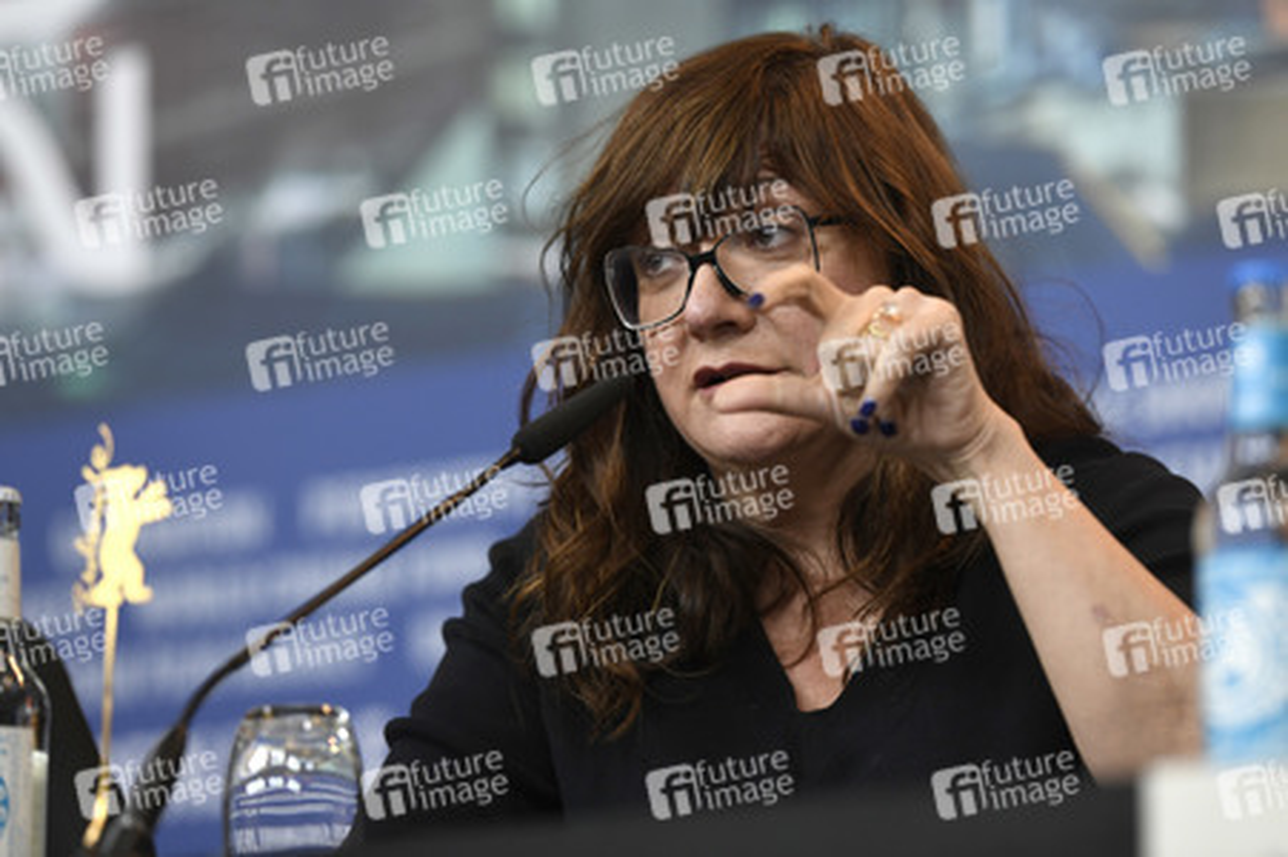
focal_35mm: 165
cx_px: 644
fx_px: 5899
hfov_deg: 12.5
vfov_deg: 8.3
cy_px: 428
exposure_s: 1/320
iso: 1250
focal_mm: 165
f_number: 3.5
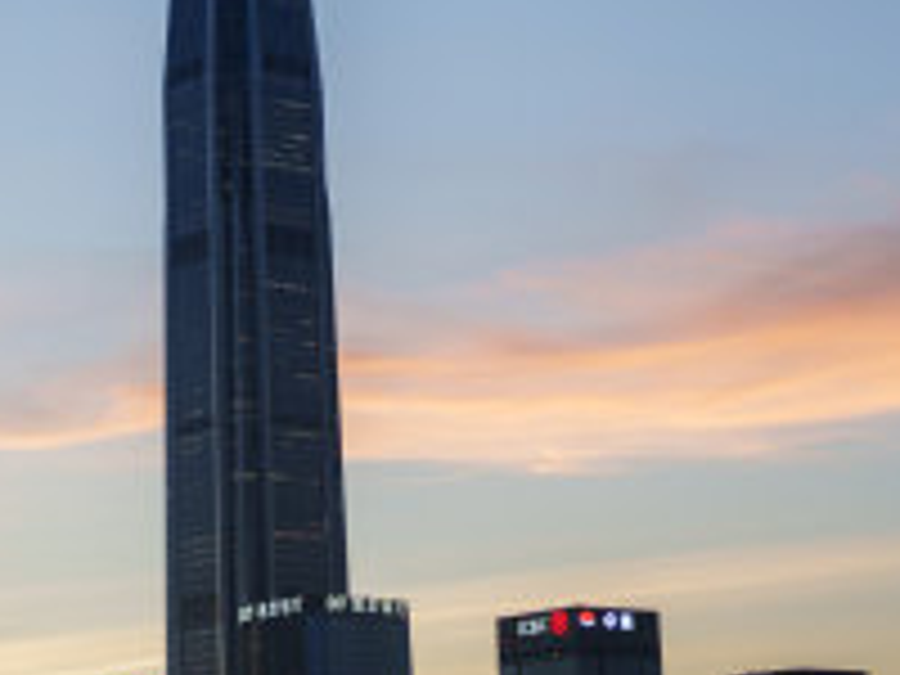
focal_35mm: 103
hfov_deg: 19.1
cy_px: 252
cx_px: 356
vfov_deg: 14.4
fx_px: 2678
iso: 250
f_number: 1.8
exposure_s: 1/2000
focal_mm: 35
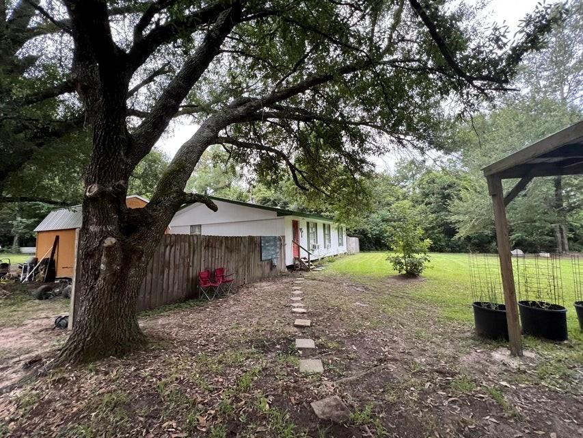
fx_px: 219
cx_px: 292
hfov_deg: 106.2
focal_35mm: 13
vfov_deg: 89.9
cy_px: 219
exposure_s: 1/60
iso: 400
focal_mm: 1.57
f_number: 1.8
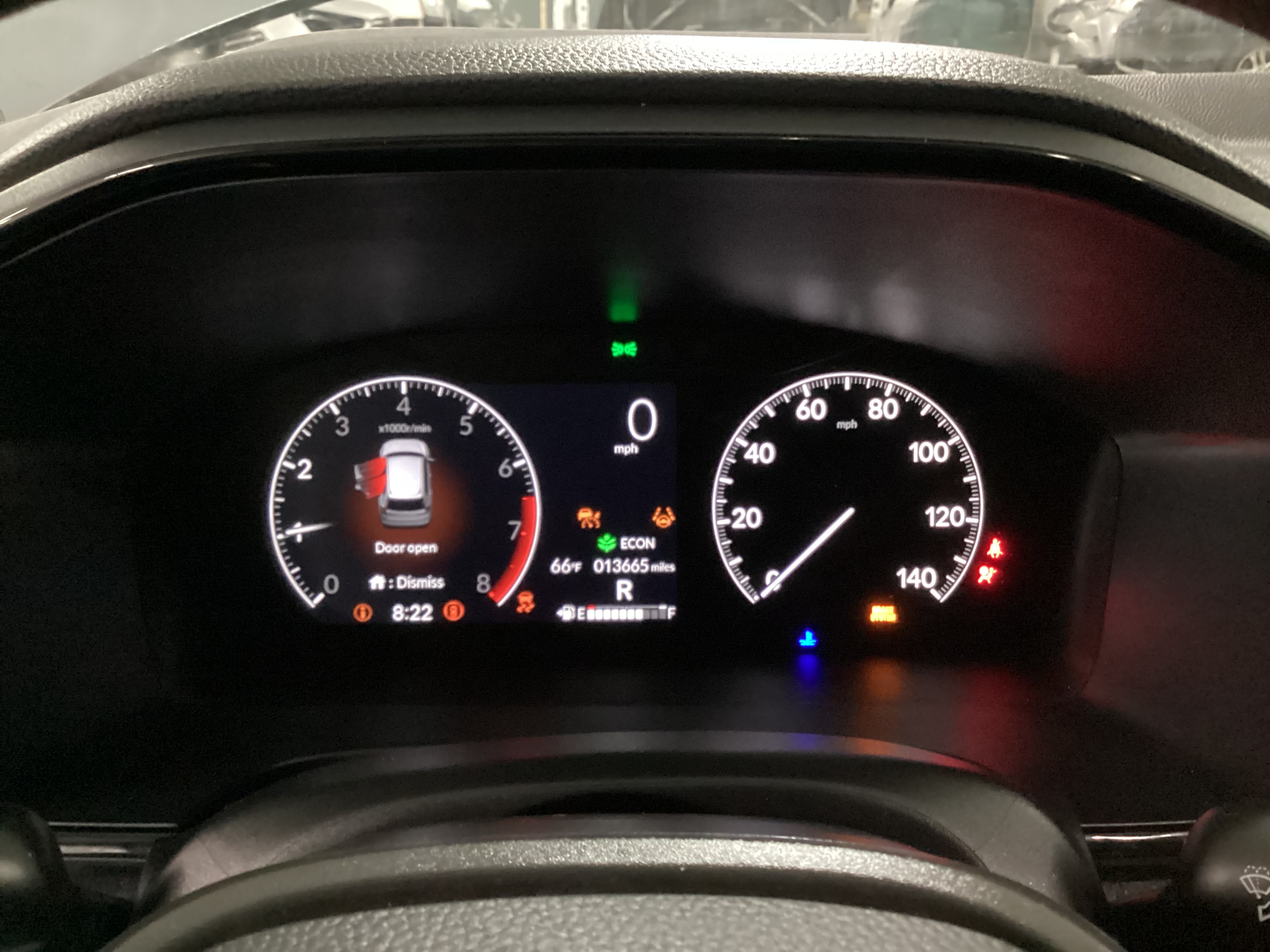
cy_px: 476
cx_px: 635
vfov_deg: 45.4
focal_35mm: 31
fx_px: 1137
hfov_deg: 58.4
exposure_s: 1/15
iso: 800
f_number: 2.4
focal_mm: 3.3
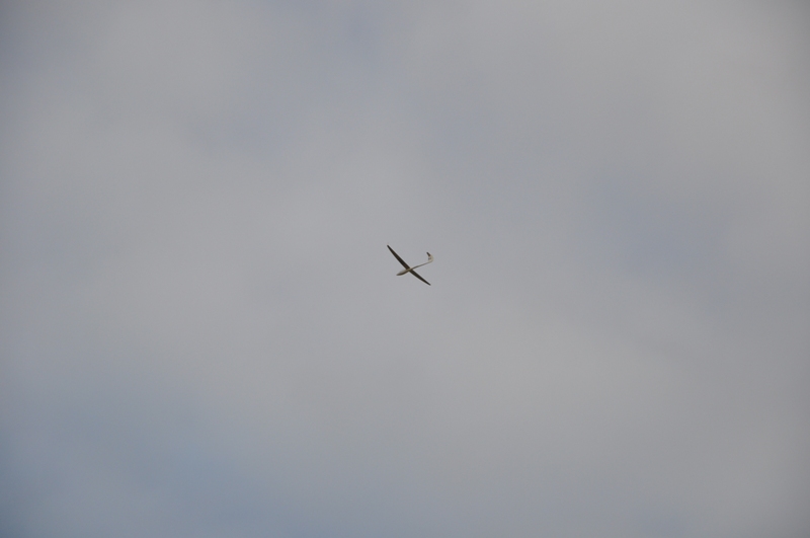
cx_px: 405
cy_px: 269
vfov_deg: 10.7
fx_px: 2865
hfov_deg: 16.1
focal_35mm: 128
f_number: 6.3
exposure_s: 1/1600
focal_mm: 85
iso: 400
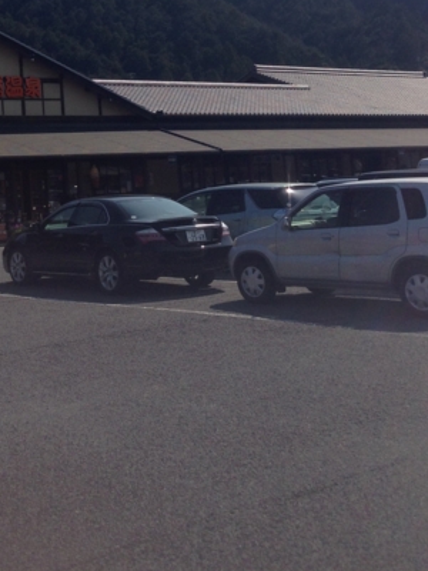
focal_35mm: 66
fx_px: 1088
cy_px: 73
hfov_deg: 21.5
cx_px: 6
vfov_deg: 28.4
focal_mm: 4.12
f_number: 2.4
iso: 50
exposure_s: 1/2463
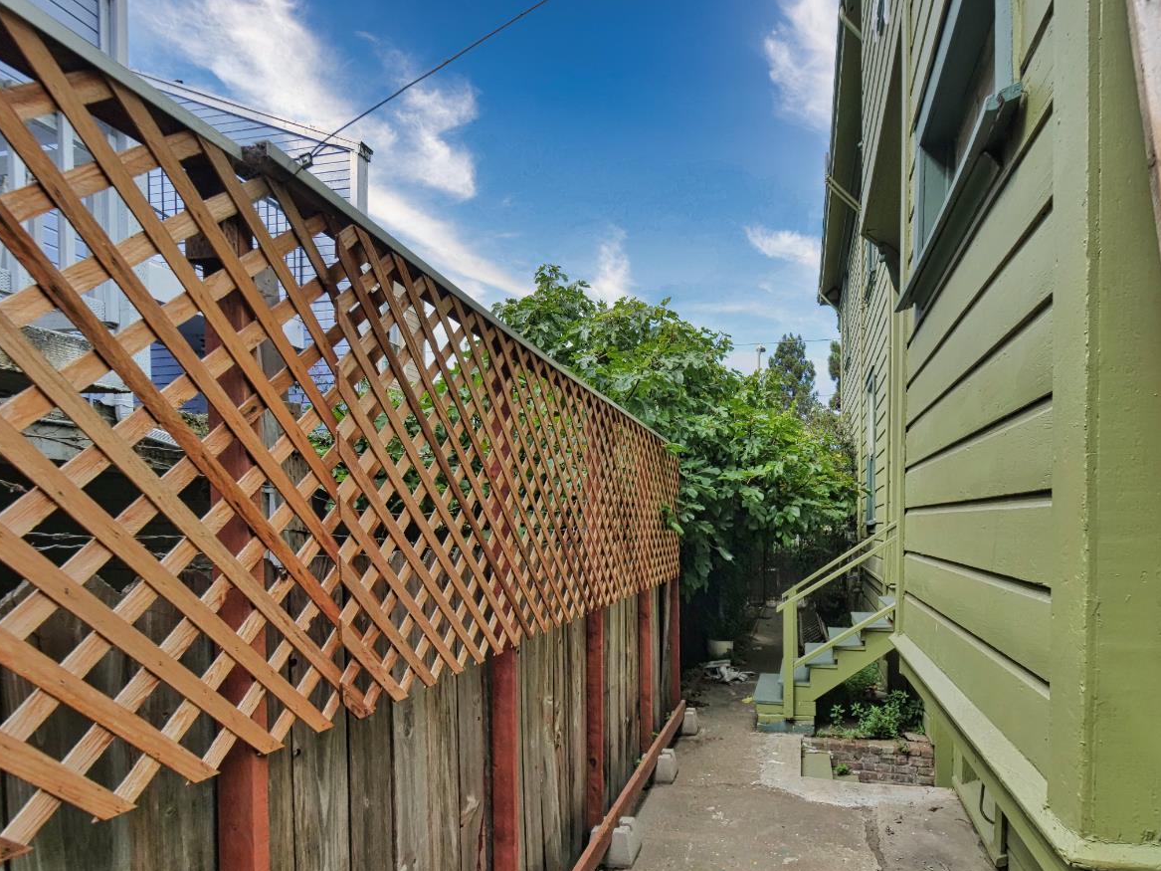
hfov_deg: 86.6
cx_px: 700
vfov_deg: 70.5
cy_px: 543
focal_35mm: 18
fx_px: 604
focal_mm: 7
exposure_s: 1/800
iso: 320
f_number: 4.5
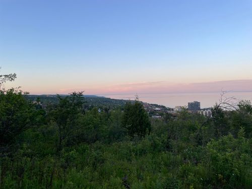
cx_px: 126
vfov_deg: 53.1
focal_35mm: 26
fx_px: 189
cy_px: 94
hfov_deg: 67.3
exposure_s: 1/383
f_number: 1.6
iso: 32
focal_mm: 4.2
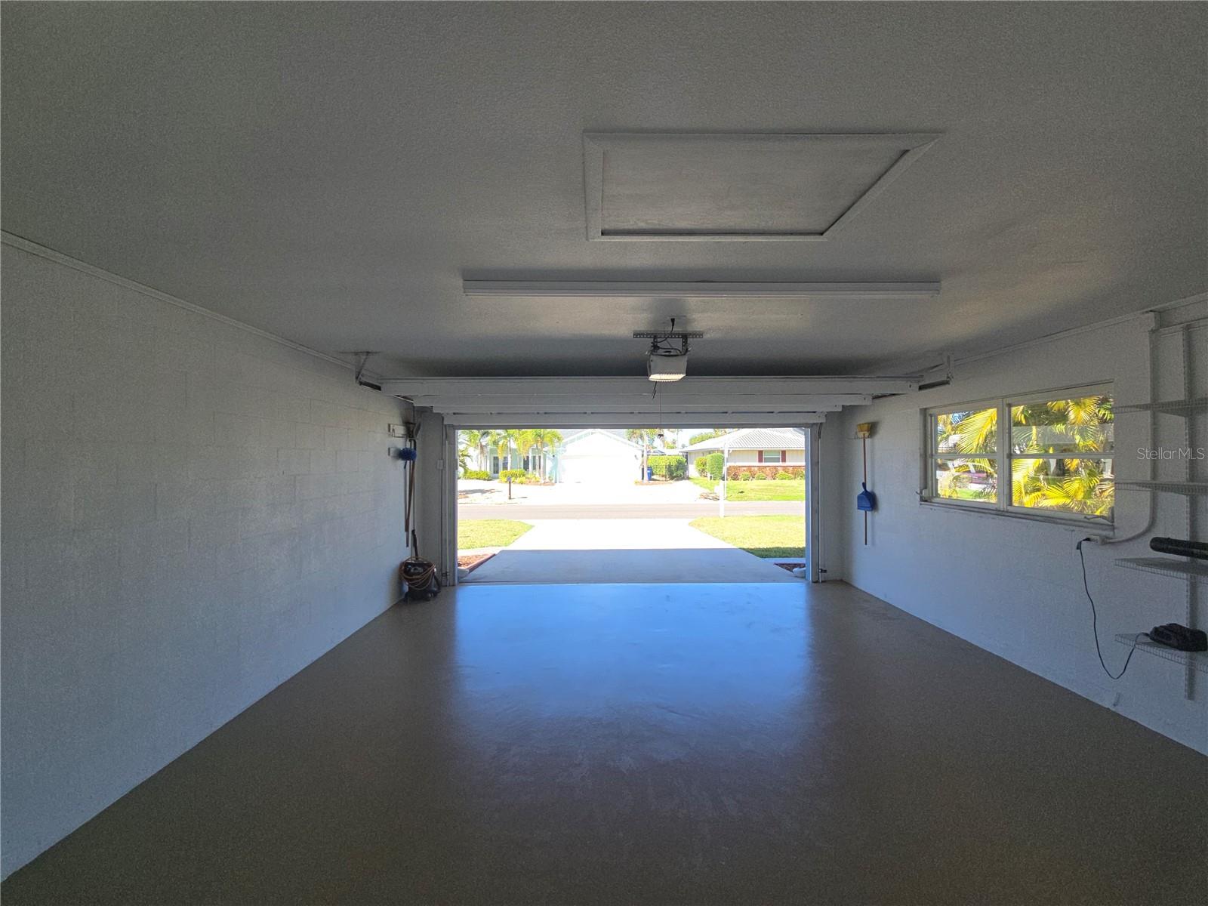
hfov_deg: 106.2
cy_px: 453
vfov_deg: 89.9
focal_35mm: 13
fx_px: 454
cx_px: 604
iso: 50
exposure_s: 1/557
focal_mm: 2.2
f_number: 2.2
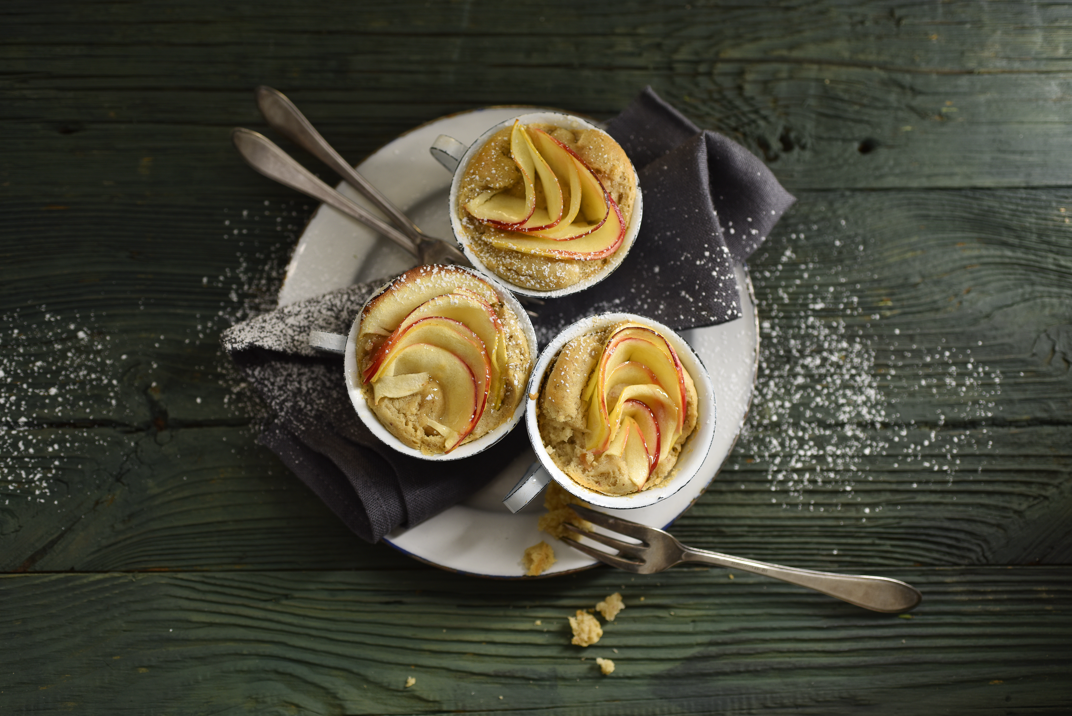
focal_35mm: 60
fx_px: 1787
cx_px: 536
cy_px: 358
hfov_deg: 33.4
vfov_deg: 22.6
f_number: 4
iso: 100
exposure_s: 1/160
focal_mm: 60
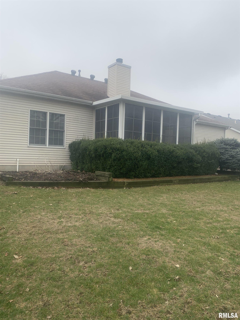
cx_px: 120
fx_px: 240
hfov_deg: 53.1
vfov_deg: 67.3
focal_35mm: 26
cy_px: 160
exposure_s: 1/344
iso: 25
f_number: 1.8
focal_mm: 4.25
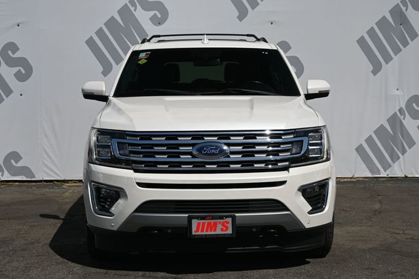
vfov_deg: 22.1
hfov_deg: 32.6
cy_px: 140
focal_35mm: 62
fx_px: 715
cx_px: 210
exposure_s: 1/400
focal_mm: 41
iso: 100
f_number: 8
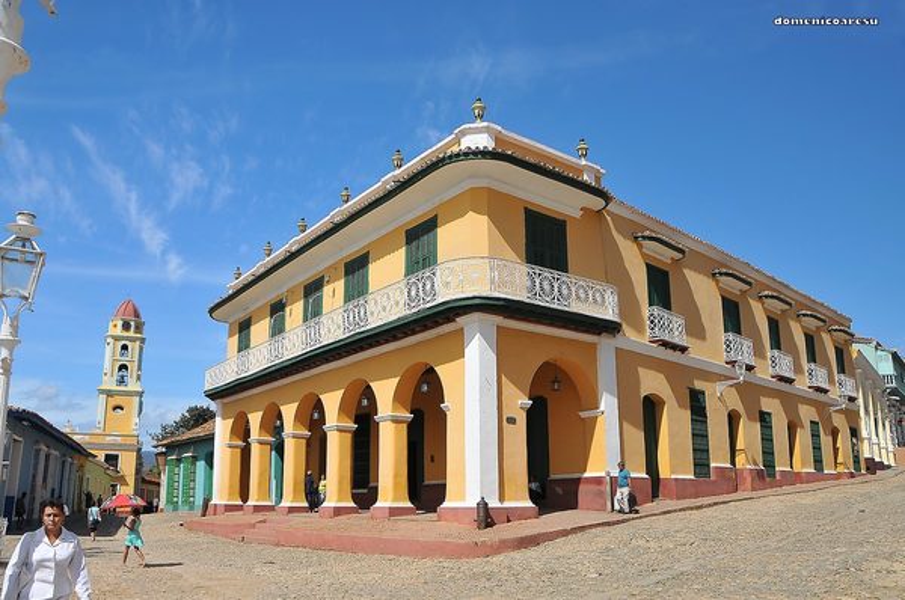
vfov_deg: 47.8
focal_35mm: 27
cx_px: 452
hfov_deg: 67.5
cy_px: 300
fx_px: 678
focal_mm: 18
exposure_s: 1/250
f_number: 8
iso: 200
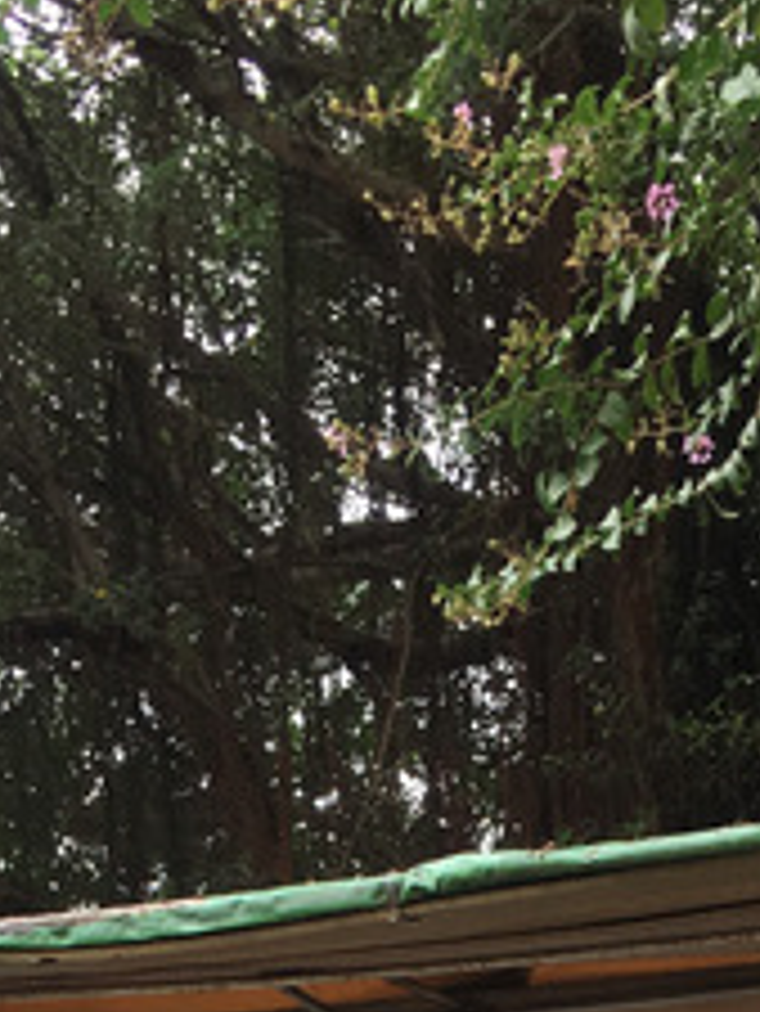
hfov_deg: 14.4
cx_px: 472
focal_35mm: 103
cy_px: 1750
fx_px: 3012
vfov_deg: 16.4
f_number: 2.2
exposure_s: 1/120
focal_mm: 4.15
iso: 40
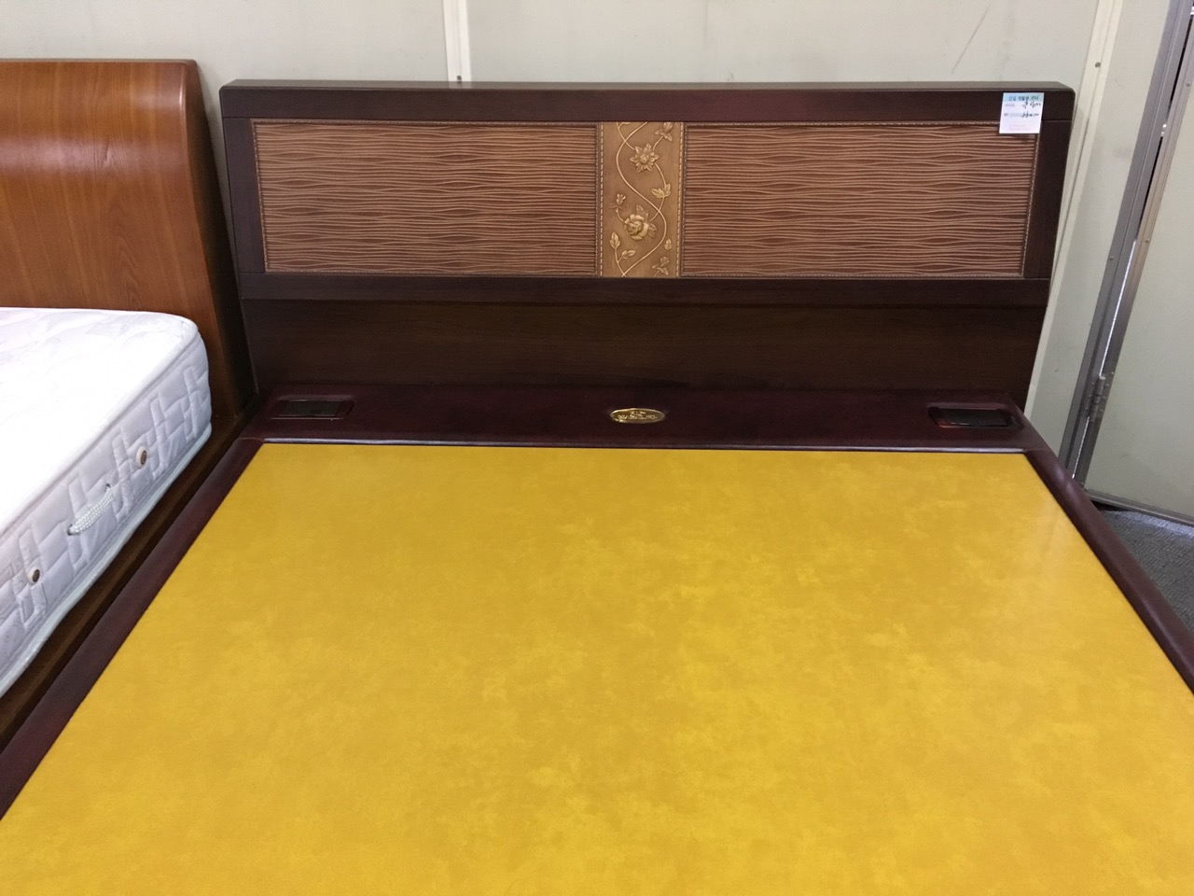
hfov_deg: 61.7
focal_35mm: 29
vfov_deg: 48.2
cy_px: 448
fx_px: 1000
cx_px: 597
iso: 250
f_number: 2.2
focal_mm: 4.15
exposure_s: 1/15
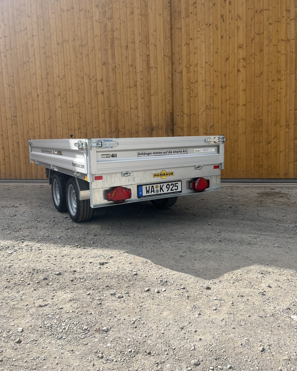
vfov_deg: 62.2
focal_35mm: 28
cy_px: 176
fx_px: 308
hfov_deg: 51.5
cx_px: 144
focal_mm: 5.1
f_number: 1.6
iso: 50
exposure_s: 1/2101
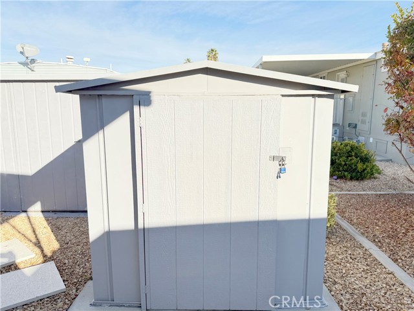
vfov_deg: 56.8
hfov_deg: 71.6
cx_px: 207
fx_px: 287
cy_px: 156
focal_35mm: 24
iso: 80
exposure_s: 1/2907
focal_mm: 6.76
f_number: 1.78
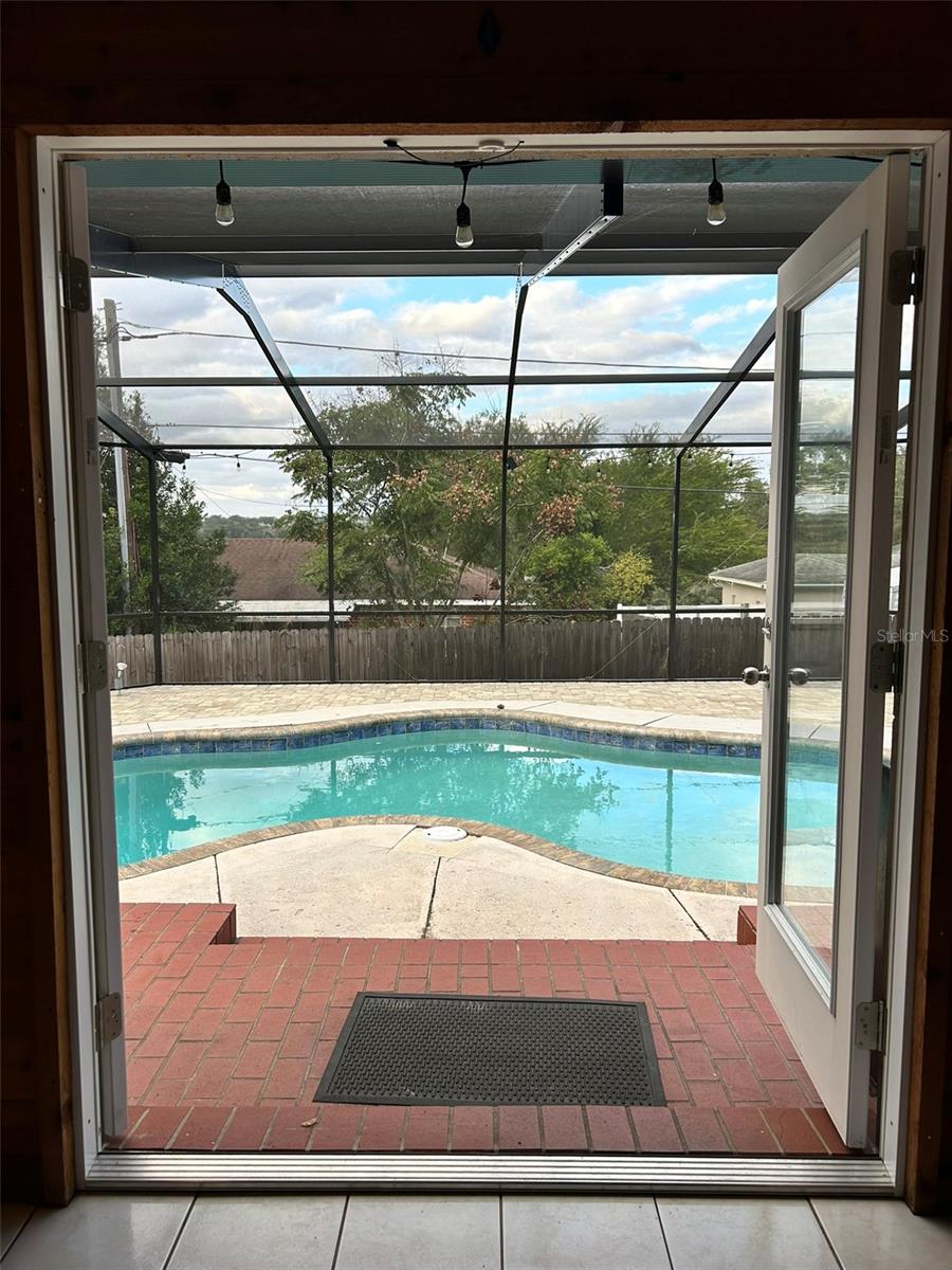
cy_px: 635
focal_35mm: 26
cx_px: 476
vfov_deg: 67.3
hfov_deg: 53.1
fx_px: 953
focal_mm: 5.7
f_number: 1.5
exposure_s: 1/497
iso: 50
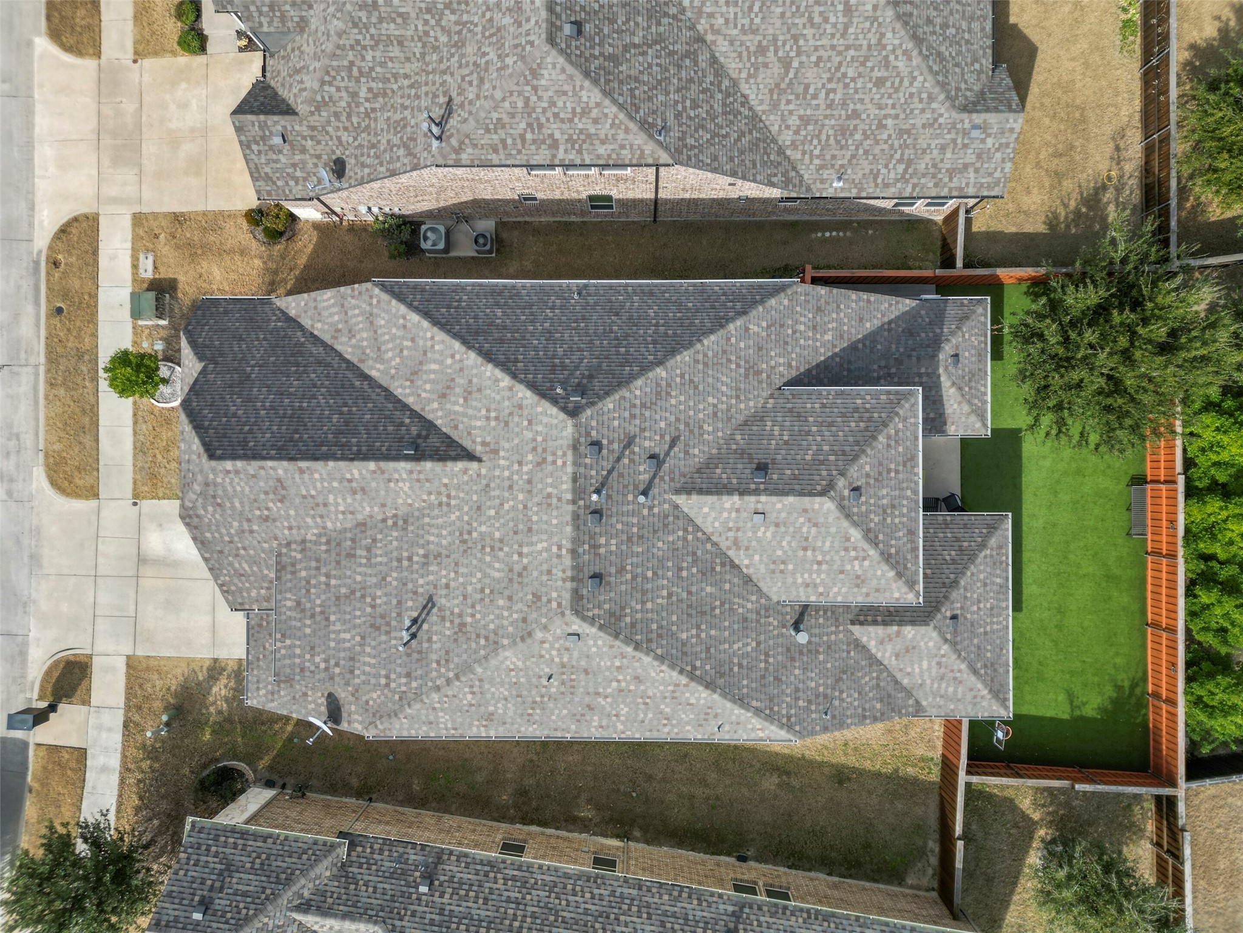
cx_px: 622
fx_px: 862
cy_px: 466
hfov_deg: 71.6
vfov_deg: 56.8
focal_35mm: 24
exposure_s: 1/2500
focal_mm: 6.72
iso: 130
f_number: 1.7
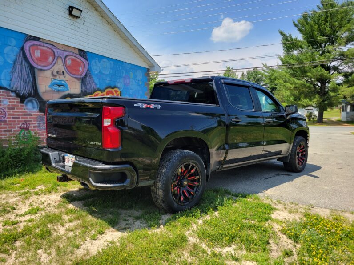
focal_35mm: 26
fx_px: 266
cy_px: 132
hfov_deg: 67.3
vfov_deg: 53.1
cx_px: 177
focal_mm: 5.4
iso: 40
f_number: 1.8
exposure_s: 1/1245
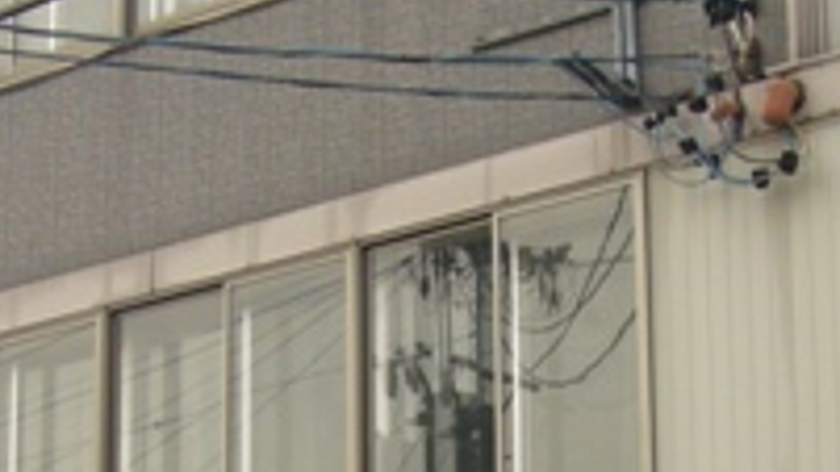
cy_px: 422
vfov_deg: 8.7
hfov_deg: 15.4
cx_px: 322
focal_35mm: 139
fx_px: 3096
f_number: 6
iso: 80
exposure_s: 1/160
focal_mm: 6.6
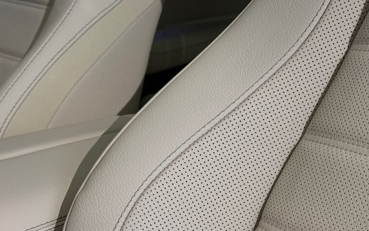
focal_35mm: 69
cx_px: 230
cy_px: 125
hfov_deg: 29.7
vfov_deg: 18.9
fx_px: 694
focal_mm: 6.76
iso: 64
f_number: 1.78
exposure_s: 1/50
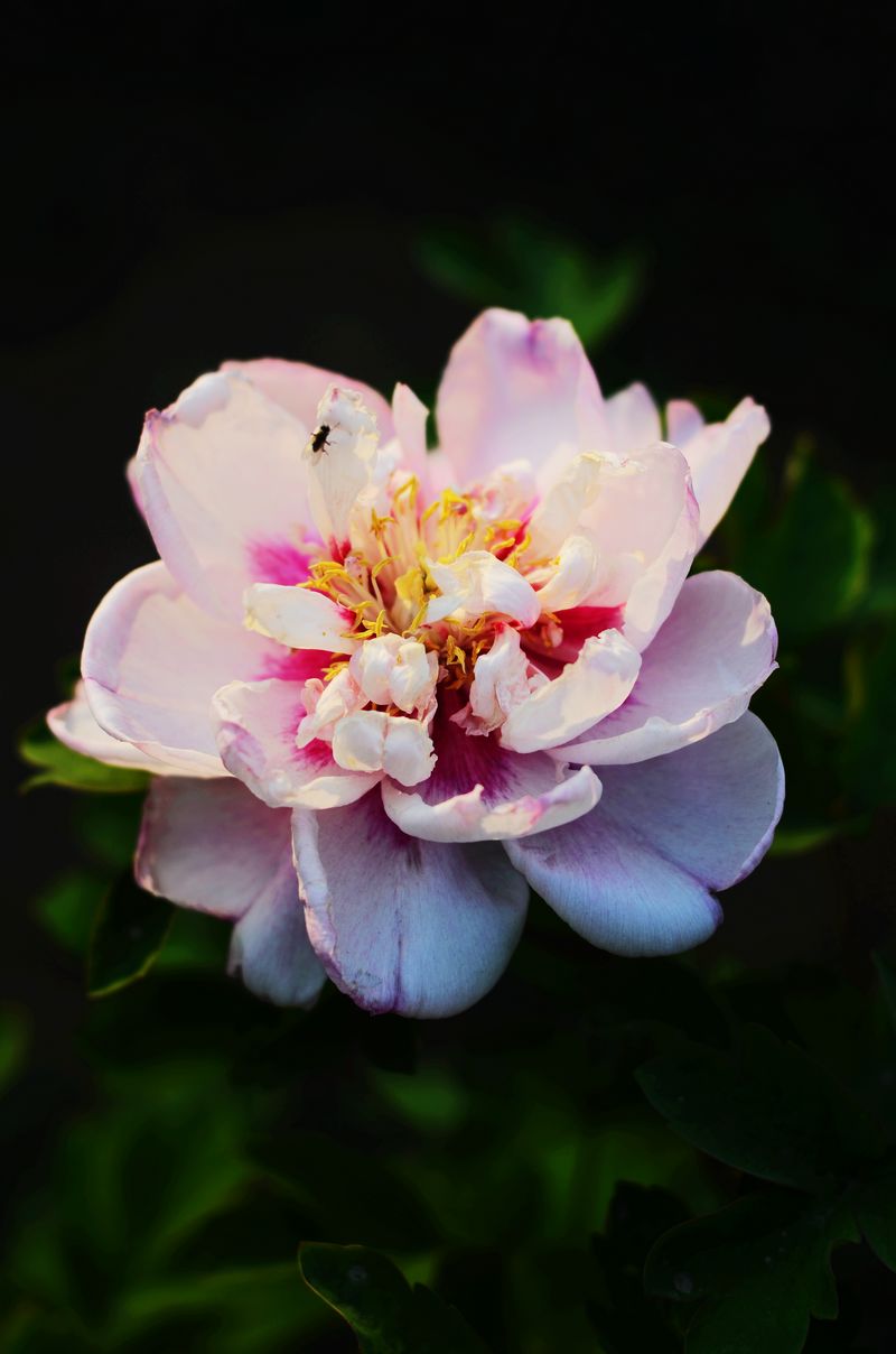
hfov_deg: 18.1
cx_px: 448
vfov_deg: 27.0
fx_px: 2813
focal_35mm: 75
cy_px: 677
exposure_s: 1/1000
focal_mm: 50
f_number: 2.8
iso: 100
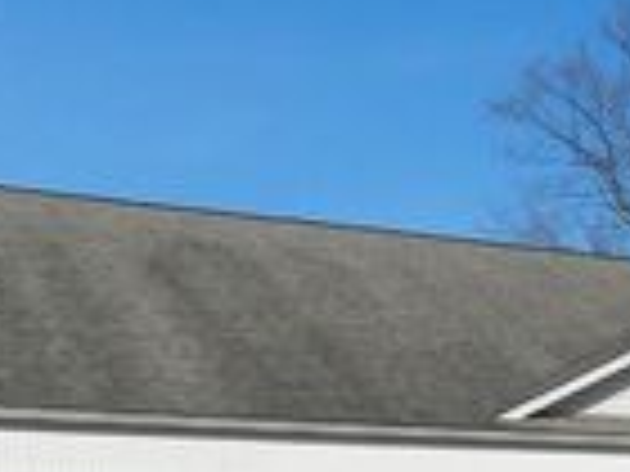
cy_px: 654
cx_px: 734
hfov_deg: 22.2
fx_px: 1492
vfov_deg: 16.7
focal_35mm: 82
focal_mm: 4
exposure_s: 1/800
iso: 160
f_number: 5
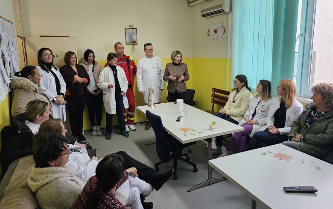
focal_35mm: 25
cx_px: 169
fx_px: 227
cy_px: 91
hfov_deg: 72.5
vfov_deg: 49.2
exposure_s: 1/100
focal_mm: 6.3
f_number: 1.7
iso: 250
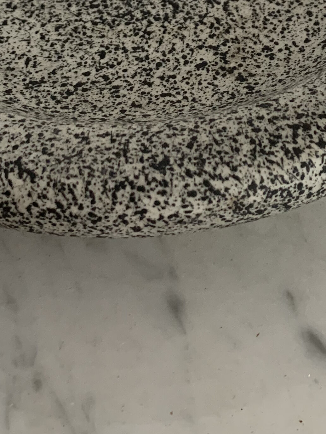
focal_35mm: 76
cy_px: -63
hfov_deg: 19.4
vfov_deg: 23.8
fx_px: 954
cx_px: 134
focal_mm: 4.25
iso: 125
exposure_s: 1/60
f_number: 1.8
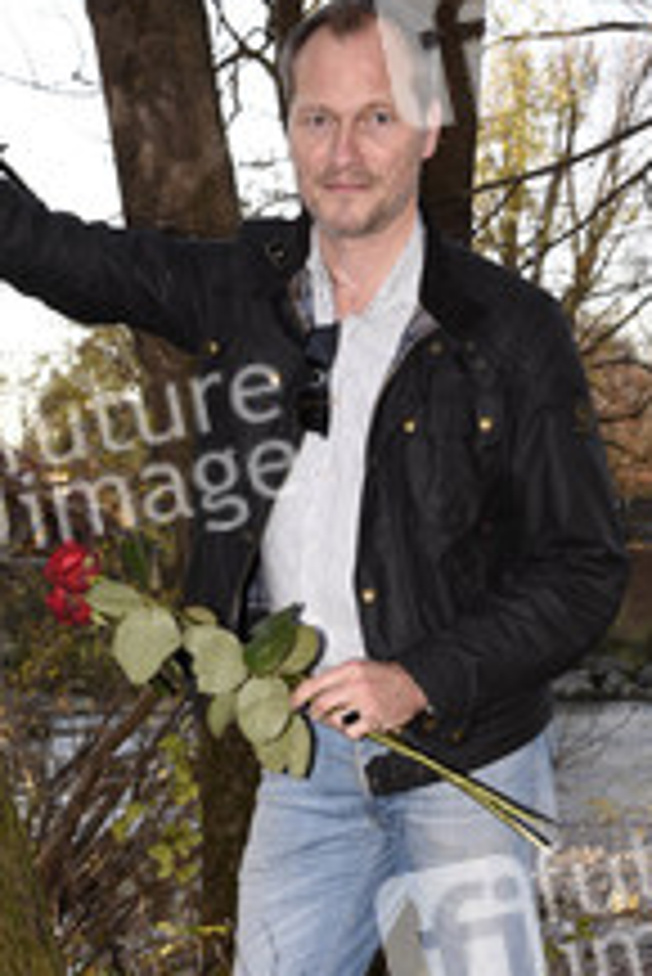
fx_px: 2495
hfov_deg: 14.8
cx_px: 198
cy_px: 697
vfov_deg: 22.0
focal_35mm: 92
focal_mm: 50
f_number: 8
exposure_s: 1/100
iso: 320
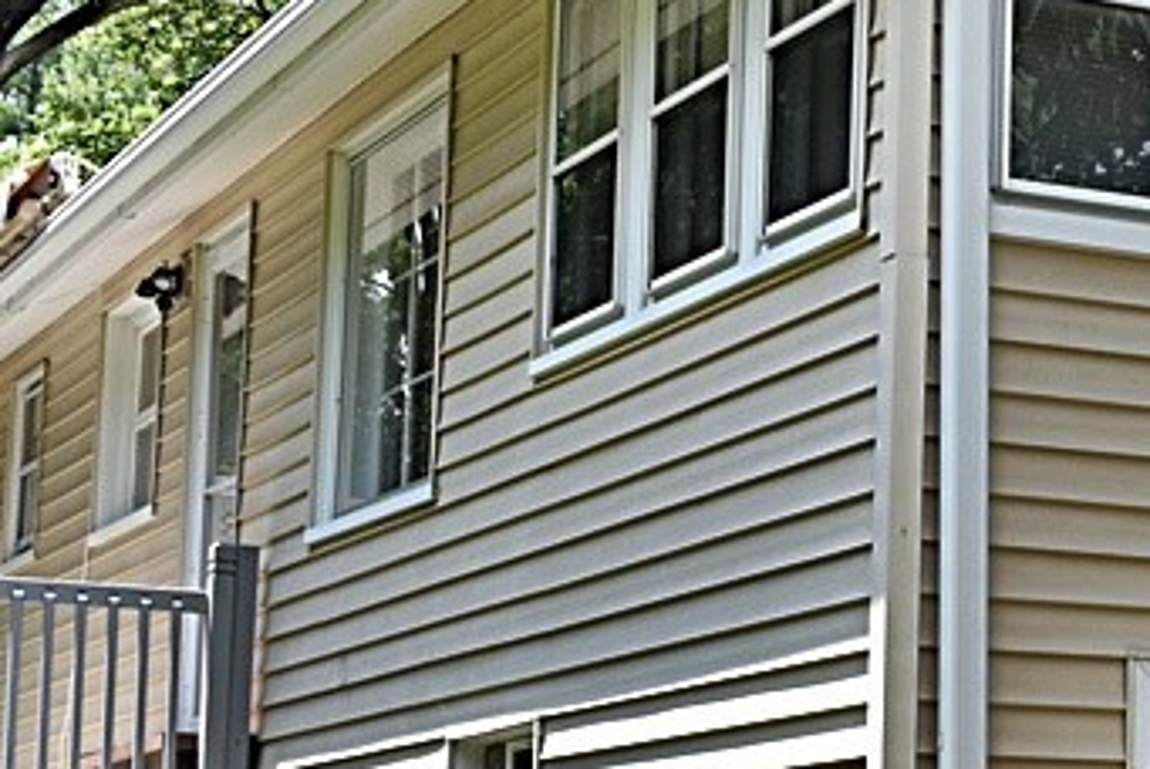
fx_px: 3453
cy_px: 481
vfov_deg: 12.7
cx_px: 1457
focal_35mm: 108
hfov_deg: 17.8
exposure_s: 1/250
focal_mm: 24
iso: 200
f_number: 7.1
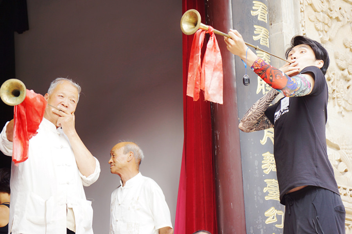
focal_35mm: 105
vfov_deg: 13.0
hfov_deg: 19.5
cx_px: 176
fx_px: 1026
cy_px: 117
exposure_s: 1/125
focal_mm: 70
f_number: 4
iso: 200
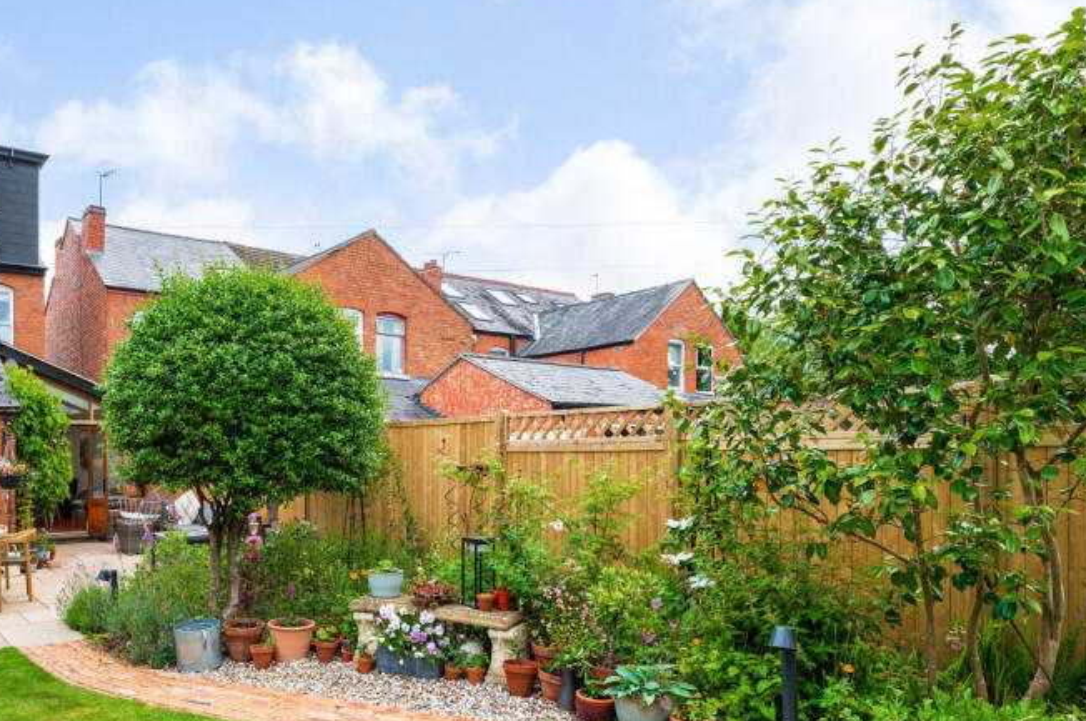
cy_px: 387
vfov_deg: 57.0
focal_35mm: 22
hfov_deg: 74.9
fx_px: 663
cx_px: 321
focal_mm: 14
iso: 400
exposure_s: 1/400
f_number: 8
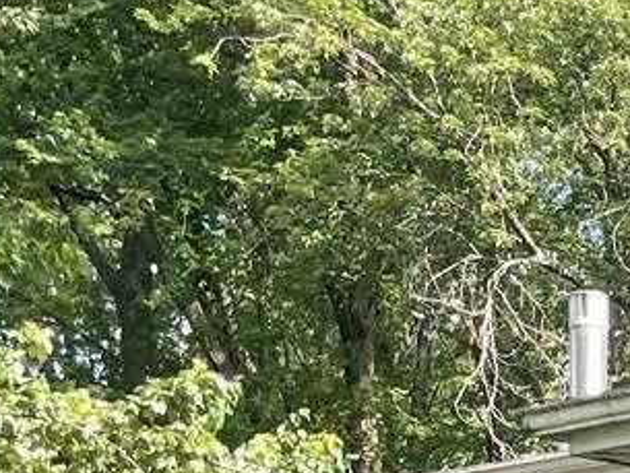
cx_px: 1462
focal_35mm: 172
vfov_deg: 8.2
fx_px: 3132
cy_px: 952
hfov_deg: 10.1
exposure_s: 1/267
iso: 32
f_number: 1.6
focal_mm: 4.2
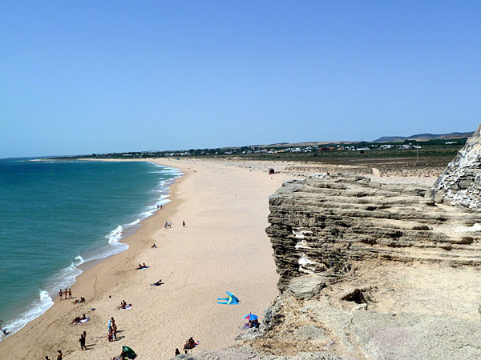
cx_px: 240
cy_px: 180
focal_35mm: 32
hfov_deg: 56.8
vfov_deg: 44.2
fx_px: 445
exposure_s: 1/800
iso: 80
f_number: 5.6
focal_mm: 5.3
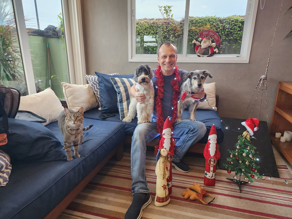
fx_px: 194
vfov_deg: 58.9
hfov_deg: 73.9
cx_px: 146
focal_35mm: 23
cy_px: 110
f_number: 1.8
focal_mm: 6.4
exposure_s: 1/120
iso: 250
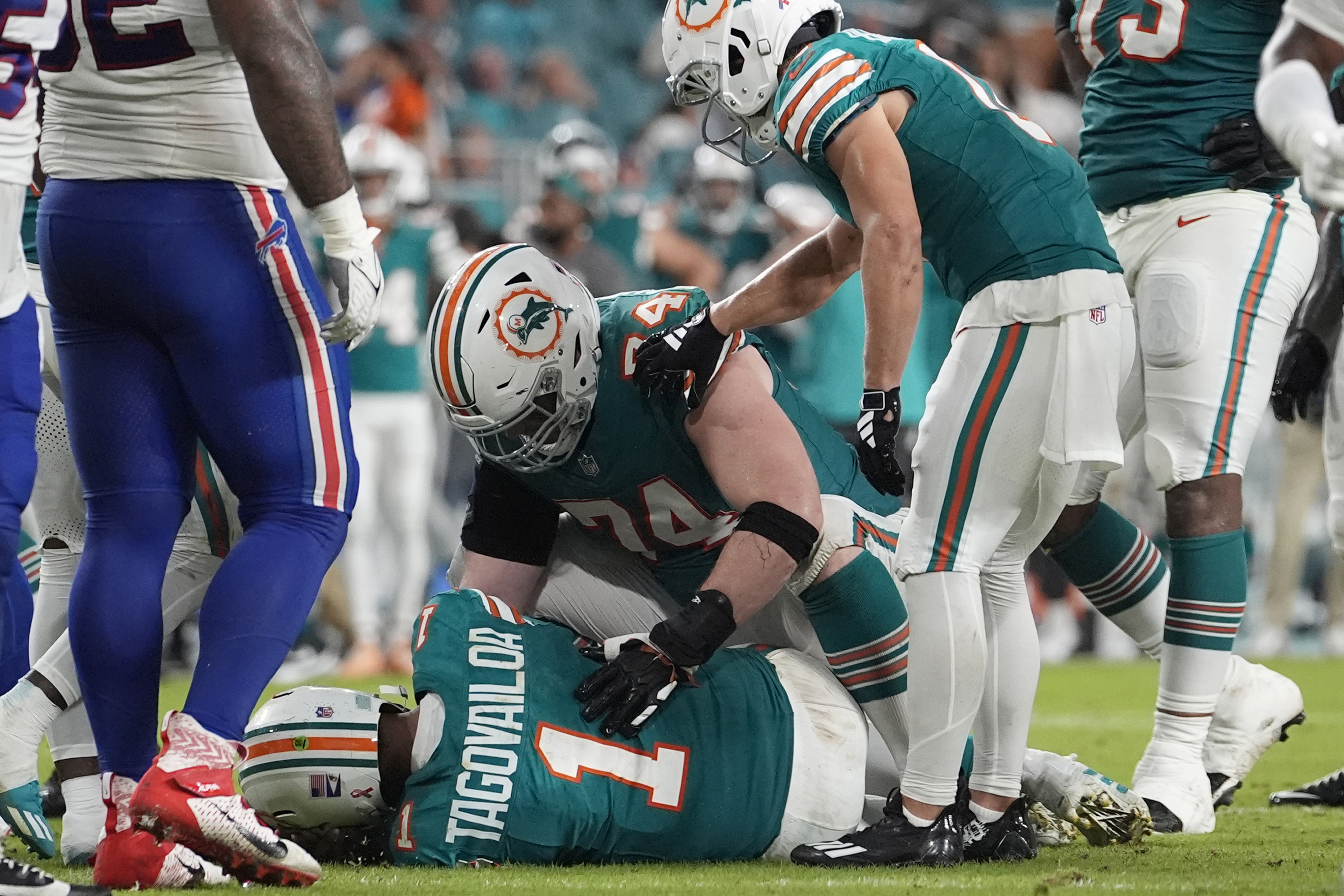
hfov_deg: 6.9
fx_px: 11200
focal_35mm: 300
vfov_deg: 4.6
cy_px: 448
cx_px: 672
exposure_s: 1/2000
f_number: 3.2
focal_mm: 200
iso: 4000
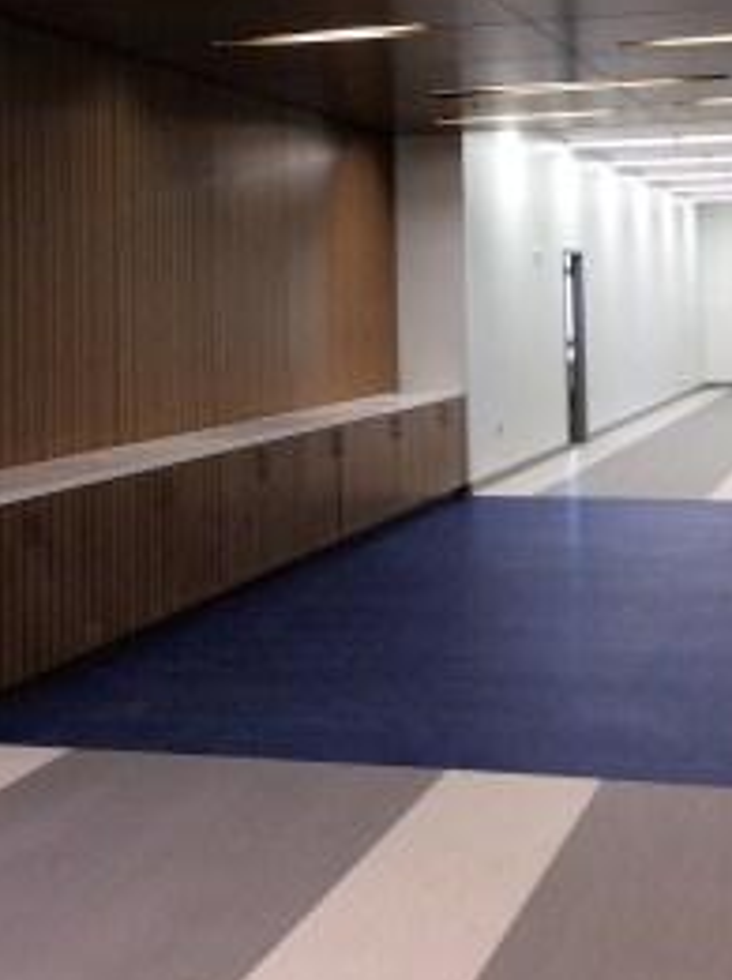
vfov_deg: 34.1
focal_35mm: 55
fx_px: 1555
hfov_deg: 26.3
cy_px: 222
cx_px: 501
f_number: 2.4
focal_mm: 3.3
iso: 40
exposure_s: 1/24
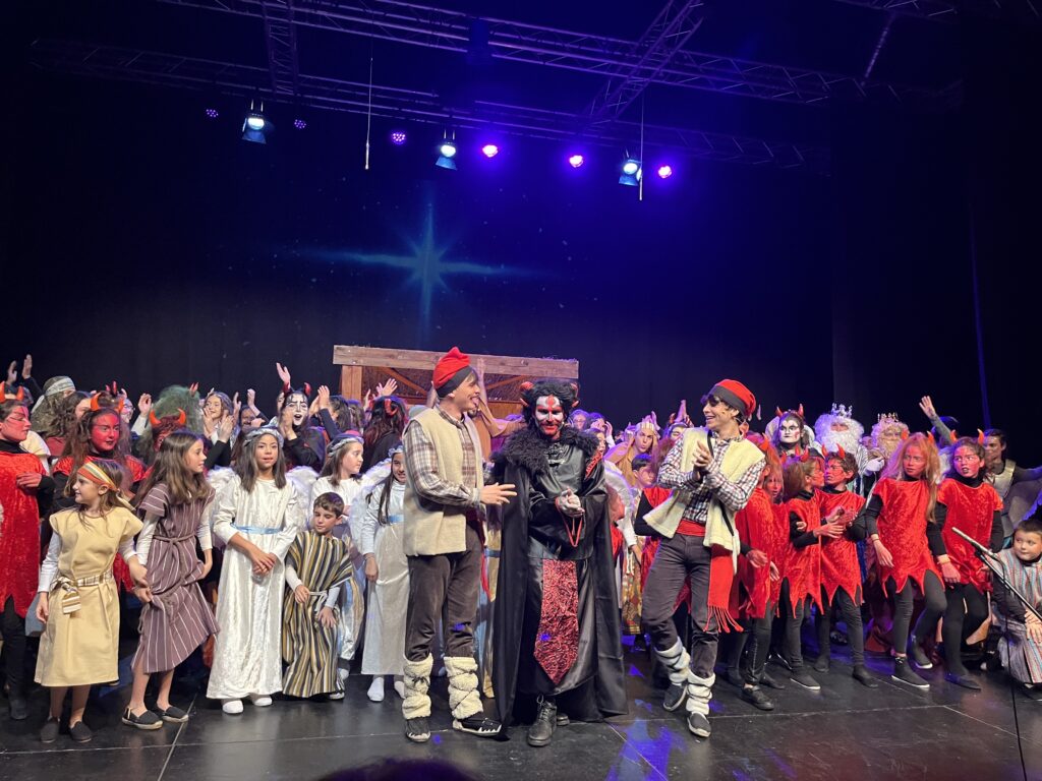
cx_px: 521
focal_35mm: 26
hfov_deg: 67.3
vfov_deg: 53.1
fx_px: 783
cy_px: 390
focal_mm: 5.1
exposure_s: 1/50
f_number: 1.6
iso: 320
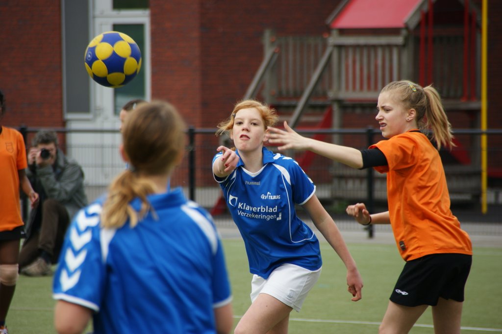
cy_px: 167
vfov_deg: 3.7
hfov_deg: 5.5
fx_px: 5227
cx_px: 251
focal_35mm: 375
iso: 100
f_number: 6.3
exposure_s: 1/320
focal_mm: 250
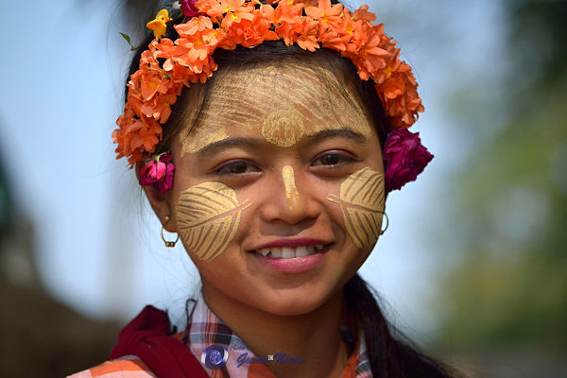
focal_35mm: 232
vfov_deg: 5.9
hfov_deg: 8.9
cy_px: 189
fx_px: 3662
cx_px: 284
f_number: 5
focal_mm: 155
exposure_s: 1/400
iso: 100
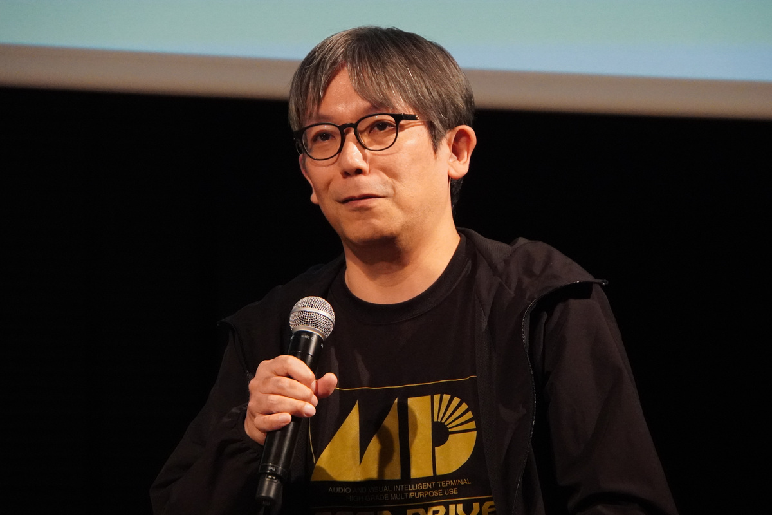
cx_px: 386
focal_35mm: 236
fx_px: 5063
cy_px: 258
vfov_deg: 5.8
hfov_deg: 8.7
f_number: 6.3
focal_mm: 157.4
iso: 5000
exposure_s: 1/250
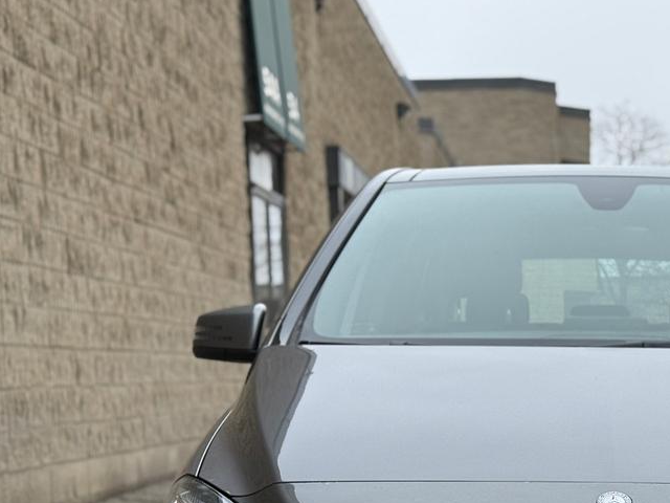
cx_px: 599
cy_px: 450
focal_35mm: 96
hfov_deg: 20.1
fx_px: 1858
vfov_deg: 15.2
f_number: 1.78
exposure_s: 1/2273
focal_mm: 6.76
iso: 64
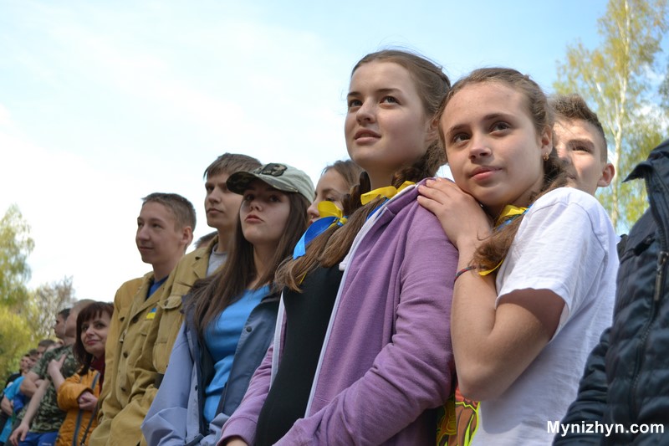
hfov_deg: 41.1
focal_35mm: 48
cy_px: 223
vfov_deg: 28.1
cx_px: 334
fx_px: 892
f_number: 4.8
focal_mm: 32
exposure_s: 1/640
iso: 400
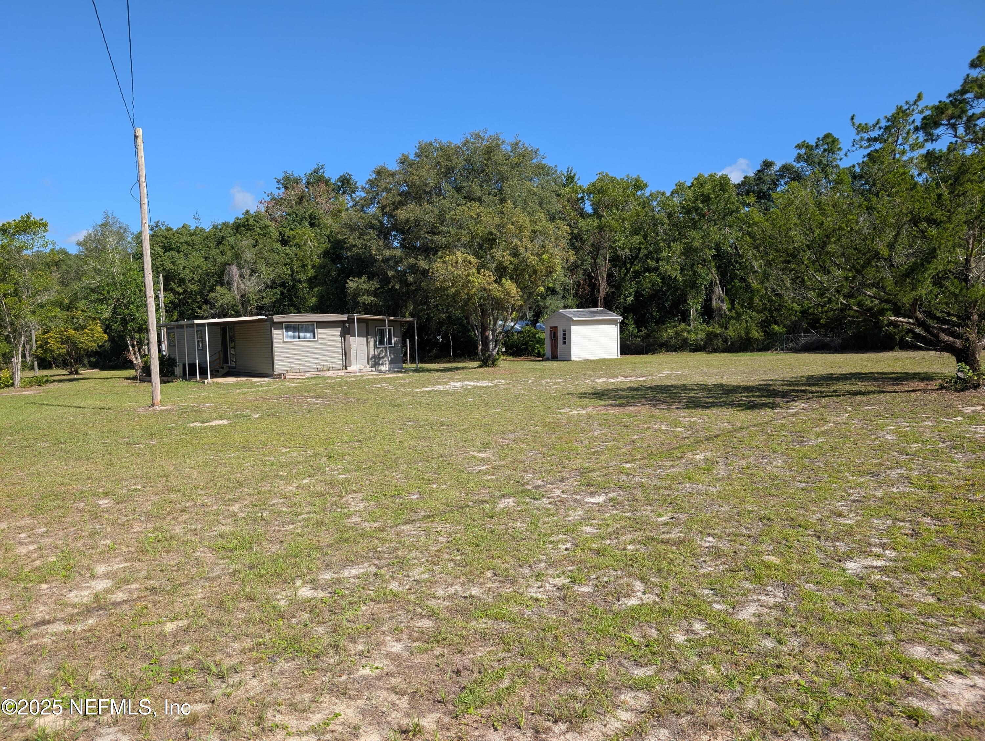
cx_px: 492
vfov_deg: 56.9
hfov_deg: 71.5
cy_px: 370
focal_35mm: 24
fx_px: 684
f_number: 1.68
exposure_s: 1/1126
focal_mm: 6.9
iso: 21
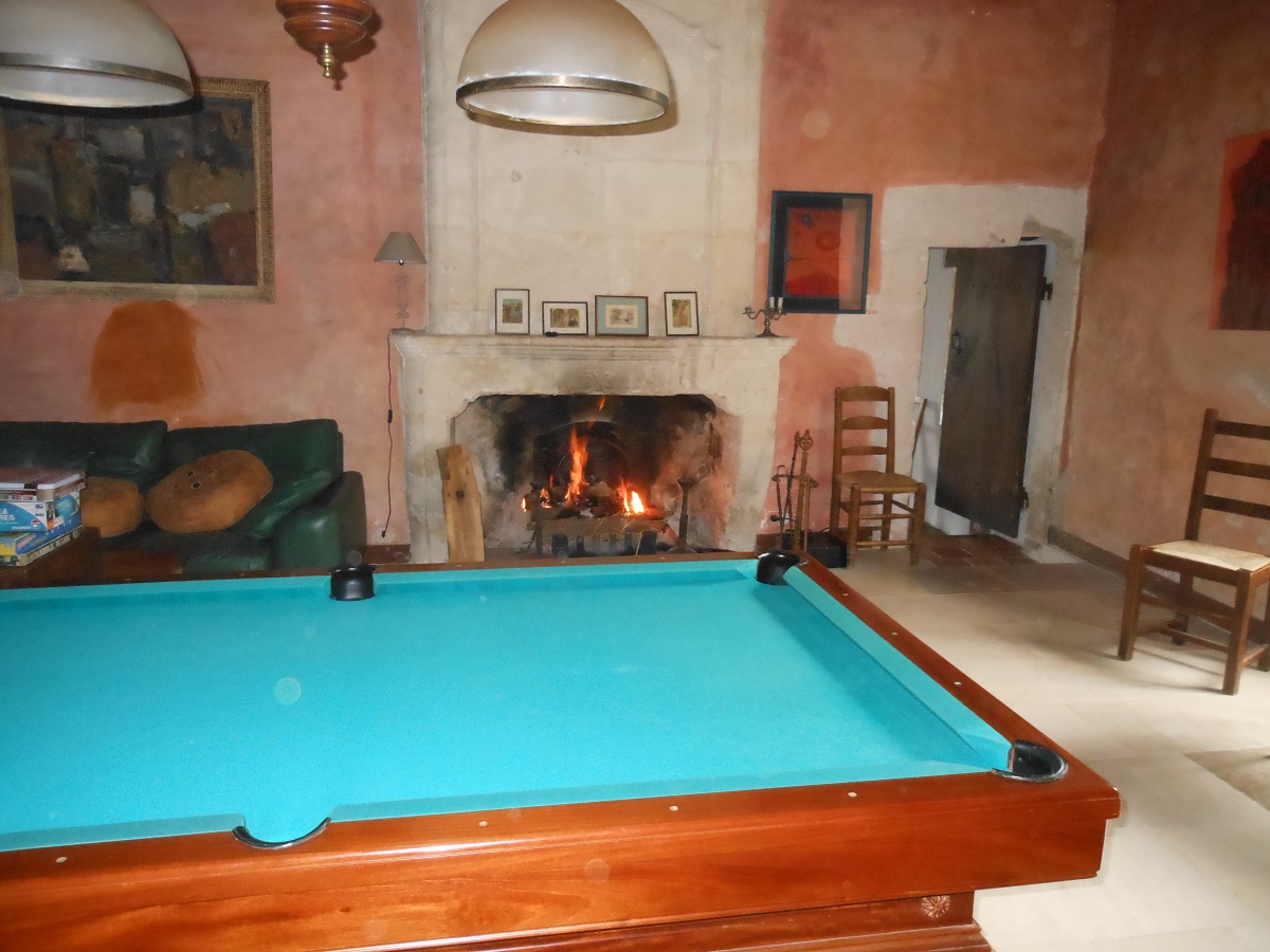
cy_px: 476
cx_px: 635
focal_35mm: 28
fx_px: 1027
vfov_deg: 49.7
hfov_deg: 63.4
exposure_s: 1/25
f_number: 3.7
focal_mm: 5
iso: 640
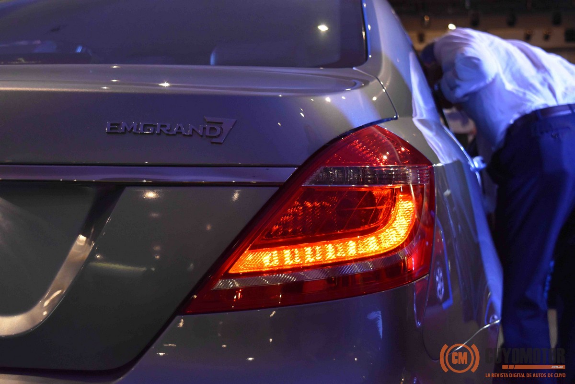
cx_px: 288
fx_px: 862
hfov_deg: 36.9
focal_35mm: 54
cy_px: 192
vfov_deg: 25.1
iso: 2800
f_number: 4.8
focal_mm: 36
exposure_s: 1/60
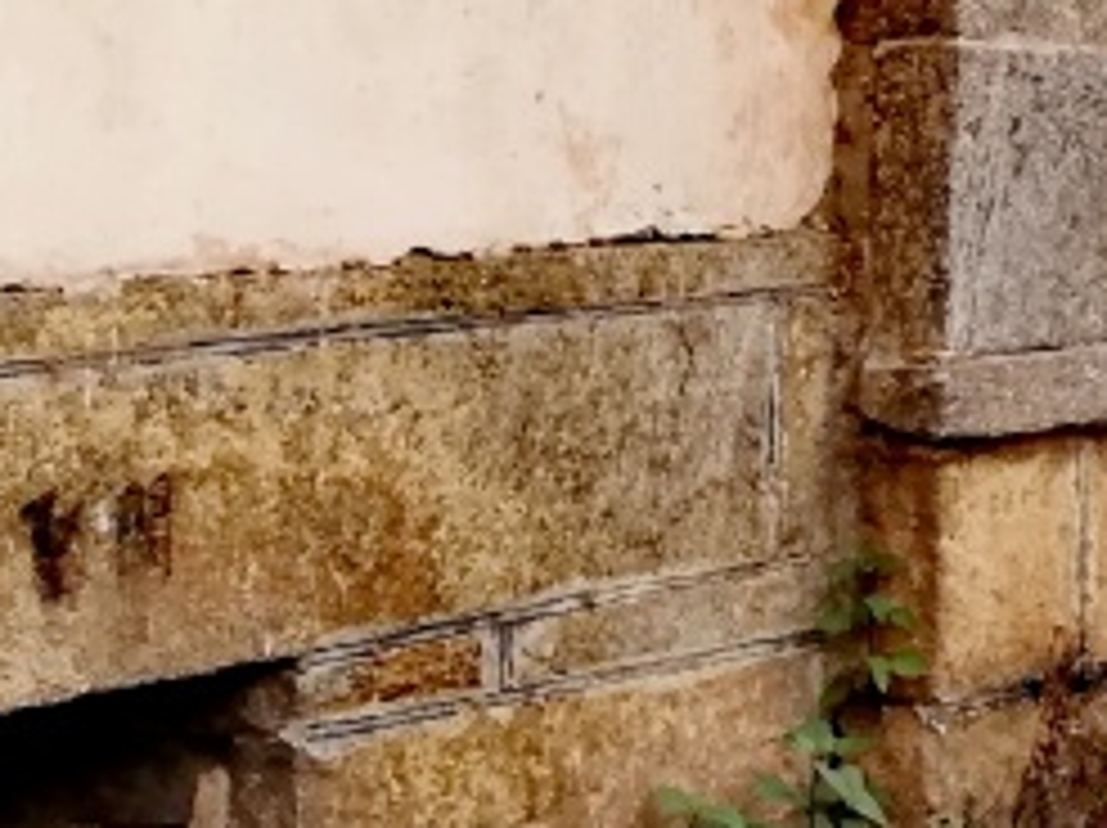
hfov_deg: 12.7
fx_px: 4057
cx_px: 2498
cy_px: -81
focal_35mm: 127
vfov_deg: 11.5
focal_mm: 3.81
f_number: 2.2
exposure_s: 1/140
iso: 50
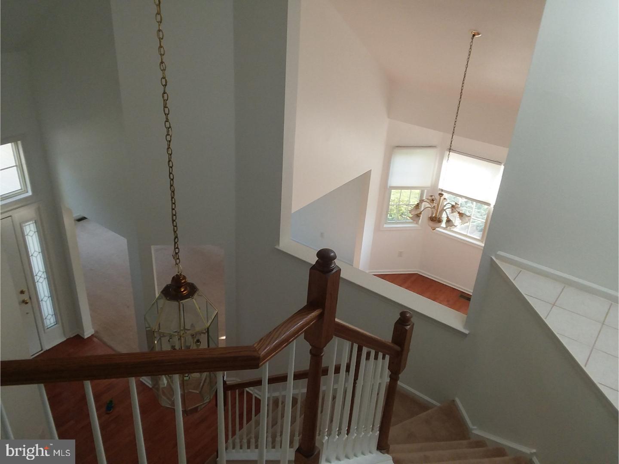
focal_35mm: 29
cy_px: 232
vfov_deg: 48.2
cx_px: 310
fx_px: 519
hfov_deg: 61.7
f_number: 1.9
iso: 64
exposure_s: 1/120
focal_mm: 2.47
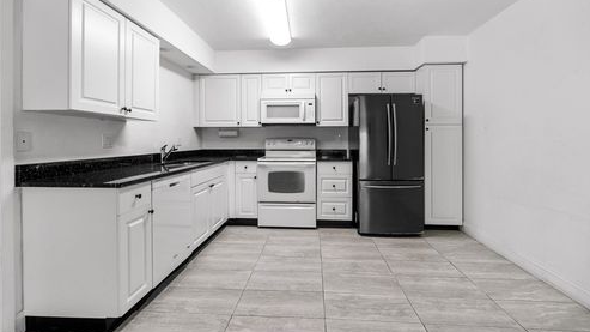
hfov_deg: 95.9
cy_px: 154
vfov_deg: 63.8
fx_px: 266
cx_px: 297
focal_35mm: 17
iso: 800
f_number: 4
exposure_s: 1/160
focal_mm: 16
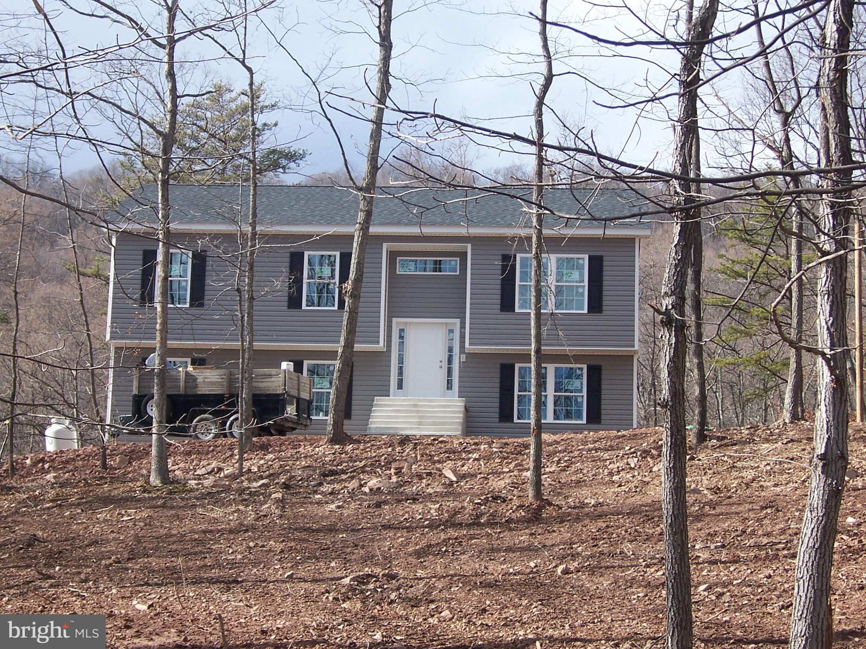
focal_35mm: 73
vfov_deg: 20.2
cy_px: 324
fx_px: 1826
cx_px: 433
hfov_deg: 26.7
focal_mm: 12.1
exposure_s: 1/180
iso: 80
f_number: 4.8
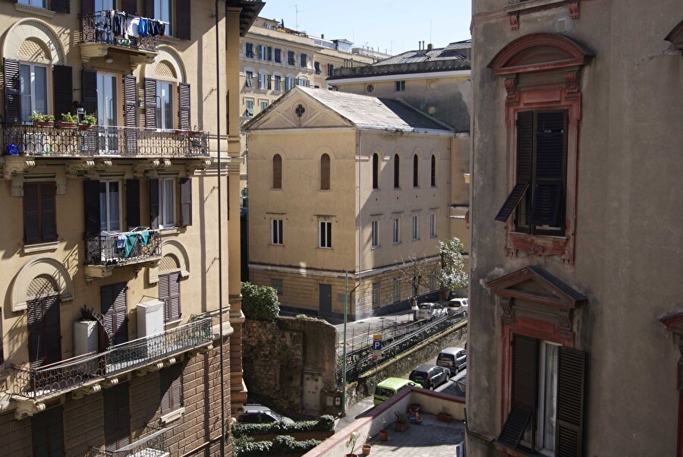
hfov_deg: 49.5
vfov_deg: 34.3
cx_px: 342
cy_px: 228
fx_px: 741
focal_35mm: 39
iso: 100
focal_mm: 26
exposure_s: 1/80
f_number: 10
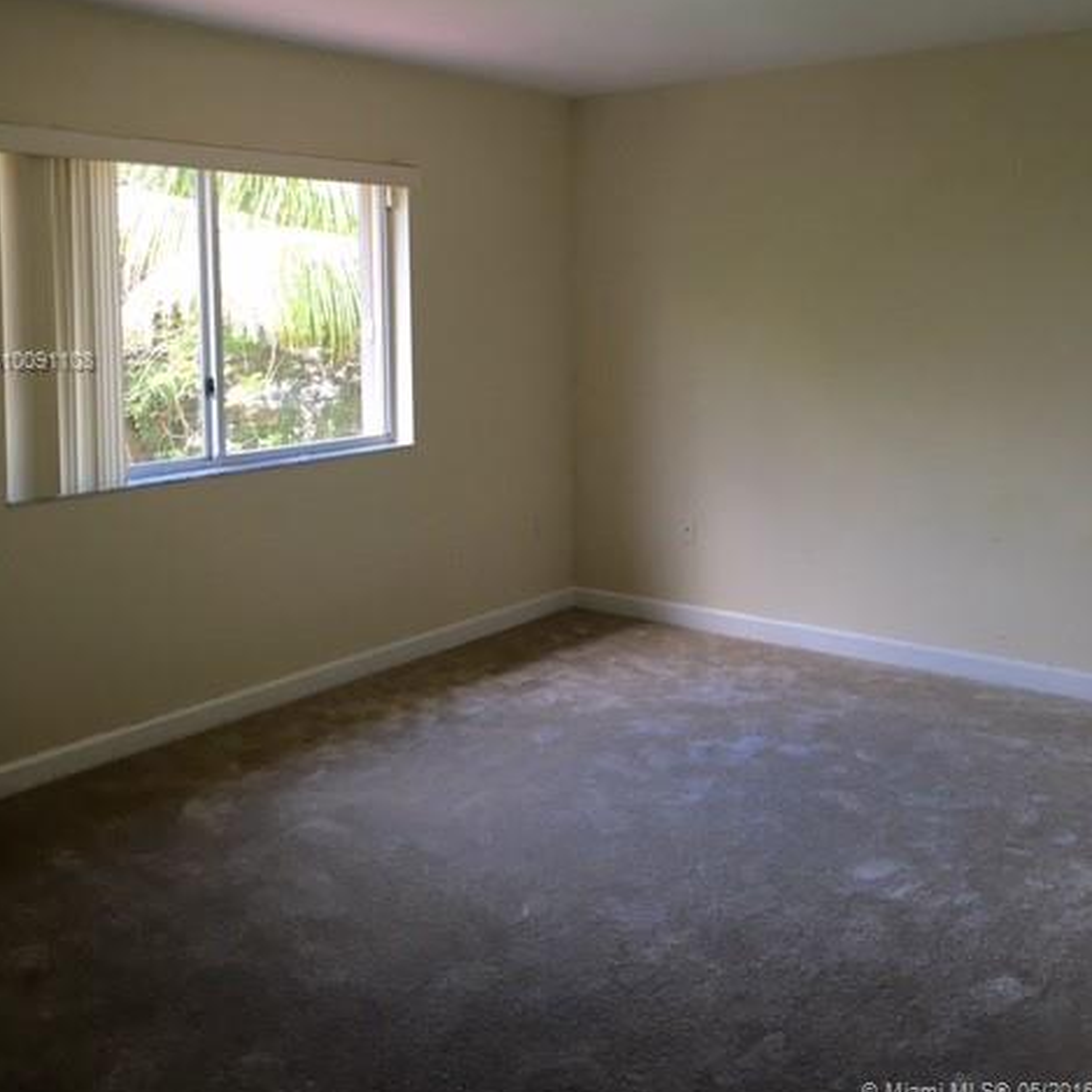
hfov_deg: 47.2
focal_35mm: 35
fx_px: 1249
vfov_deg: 46.5
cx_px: 540
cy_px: 363
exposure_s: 1/40
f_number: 2.2
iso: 25
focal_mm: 4.15
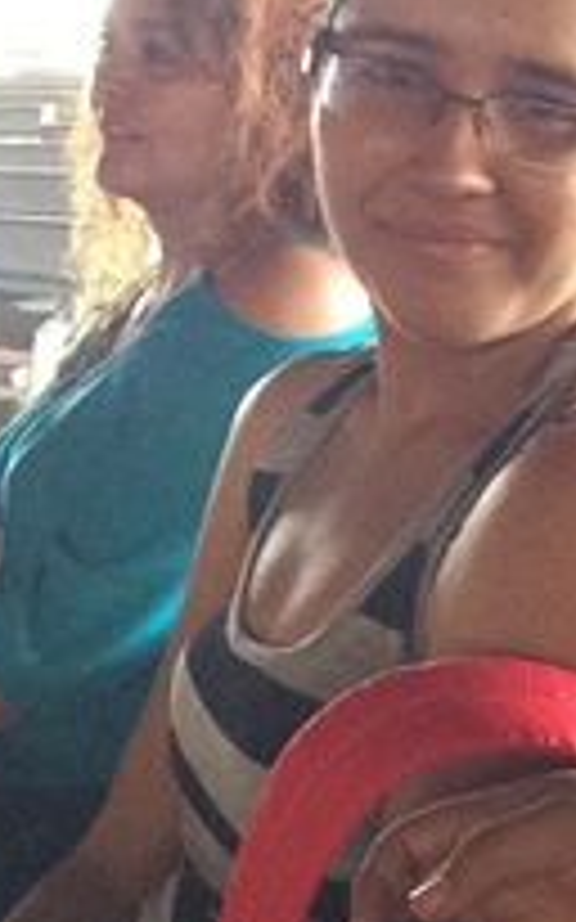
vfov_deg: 25.2
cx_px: 598
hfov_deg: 15.6
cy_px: 414
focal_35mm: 82
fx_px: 2061
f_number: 2.4
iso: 400
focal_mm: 2.15
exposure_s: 1/17
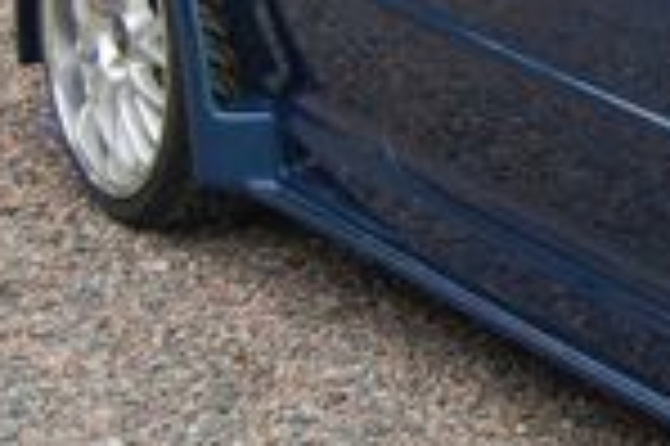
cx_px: 1241
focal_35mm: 168
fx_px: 3123
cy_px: 14
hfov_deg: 11.3
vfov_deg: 8.1
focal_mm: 26
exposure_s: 1/125
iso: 400
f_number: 5.6
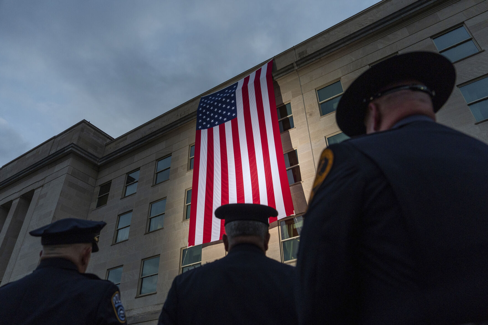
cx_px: 244
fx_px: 325
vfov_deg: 53.1
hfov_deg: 73.7
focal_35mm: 24
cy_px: 162
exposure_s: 1/500
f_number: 4
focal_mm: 24
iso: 640
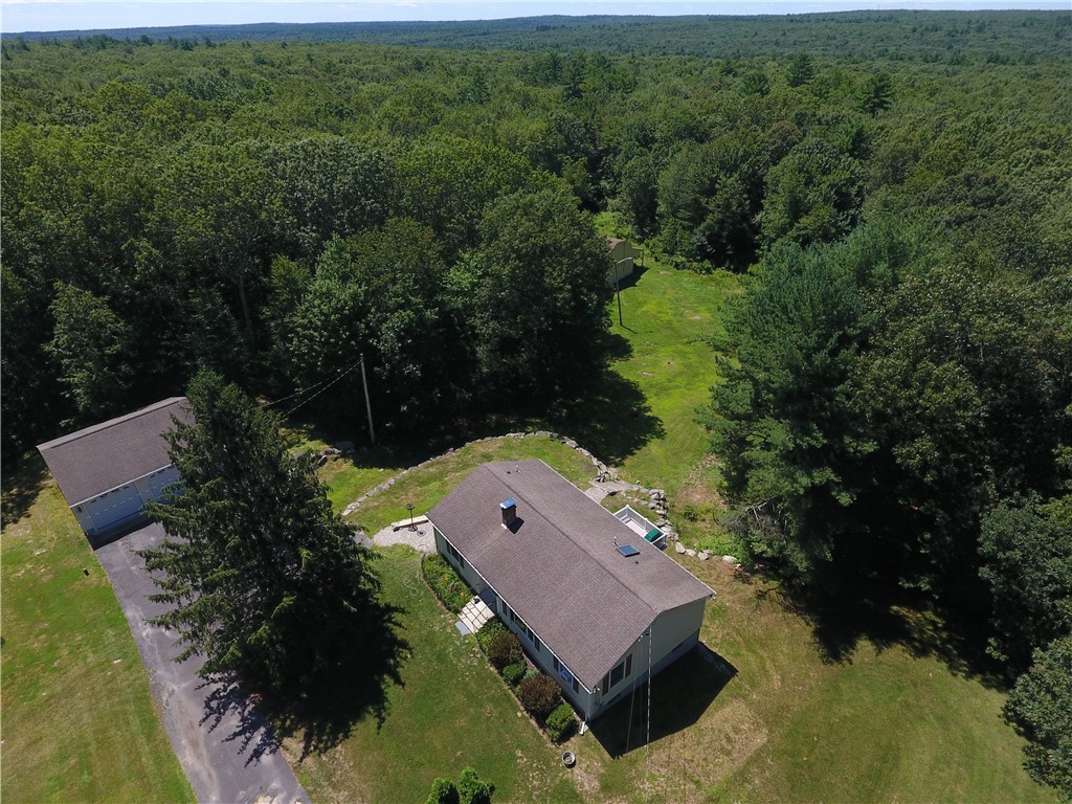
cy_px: 402
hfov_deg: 81.7
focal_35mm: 20
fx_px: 619
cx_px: 536
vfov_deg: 66.0
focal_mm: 3.61
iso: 100
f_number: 2.8
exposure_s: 1/716
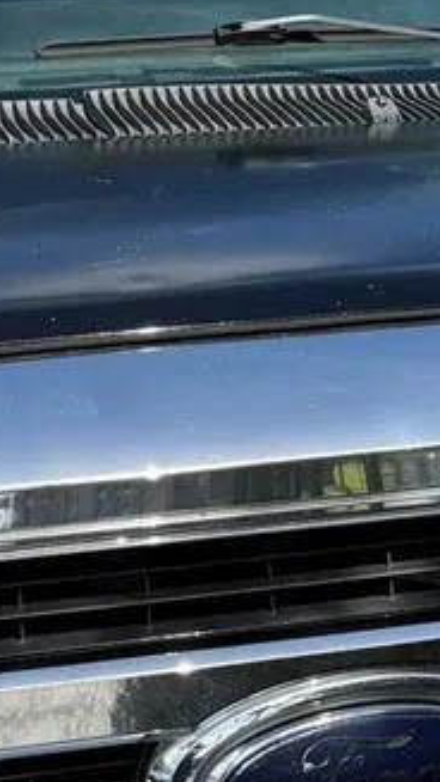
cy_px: 146
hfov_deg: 12.6
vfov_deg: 21.9
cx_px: 179
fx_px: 1991
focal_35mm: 96
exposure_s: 1/2506
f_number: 1.78
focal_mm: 6.76
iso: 80
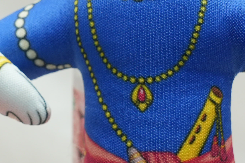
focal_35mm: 192
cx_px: 5
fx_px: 1306
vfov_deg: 7.1
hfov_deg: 10.6
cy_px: 49
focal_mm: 37
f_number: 7.1
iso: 320
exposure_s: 1/50
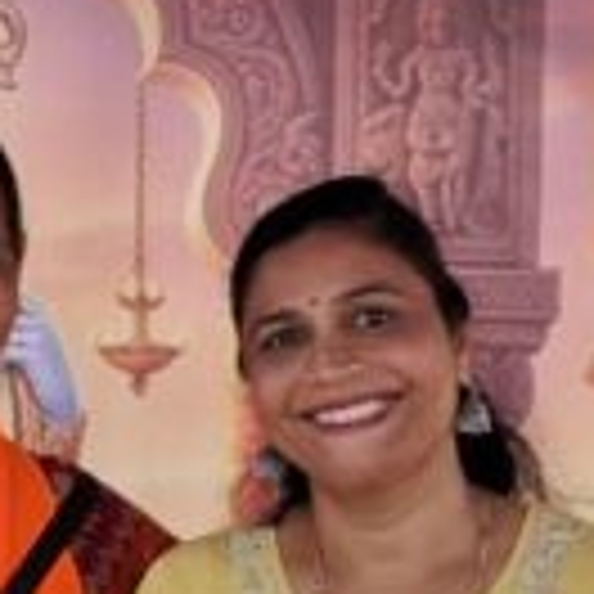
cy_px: 297
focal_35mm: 158
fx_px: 3067
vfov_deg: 11.1
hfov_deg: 10.7
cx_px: -297
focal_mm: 5.54
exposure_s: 1/392
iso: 50
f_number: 1.8
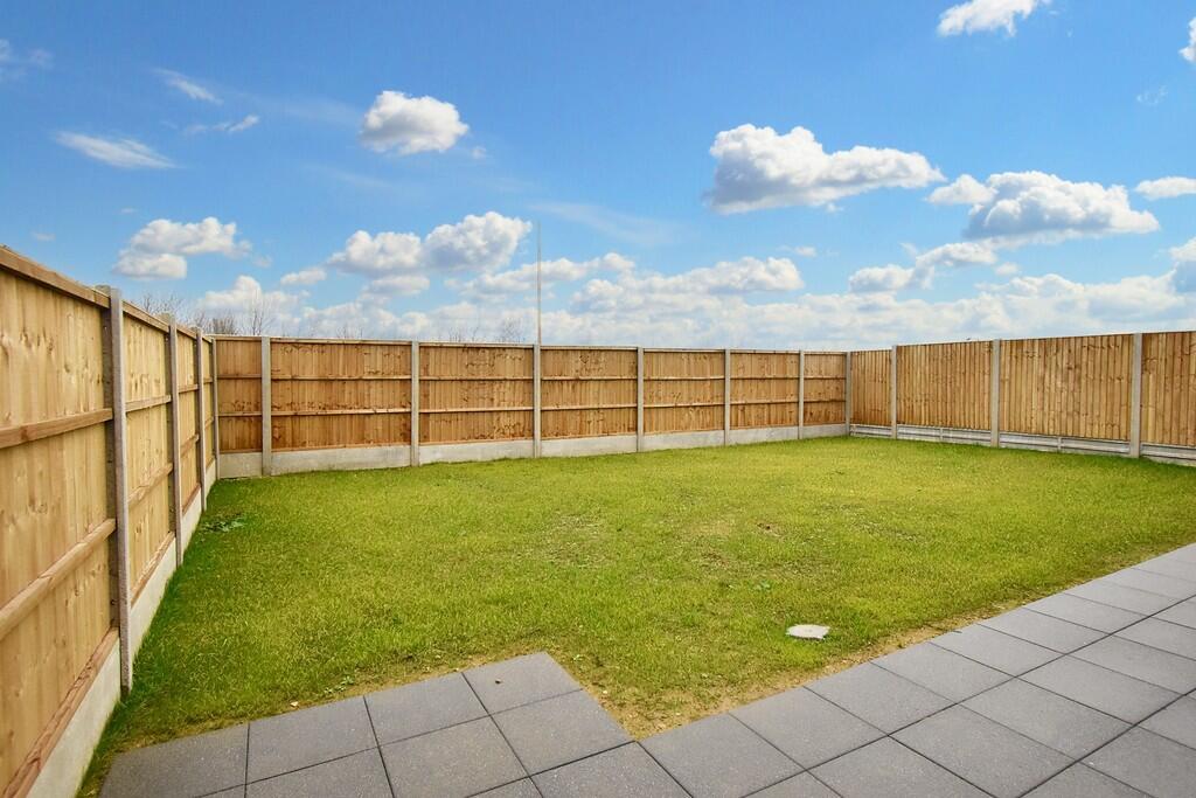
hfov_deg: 90.0
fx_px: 598
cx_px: 598
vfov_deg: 67.4
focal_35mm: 18
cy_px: 399
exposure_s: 1/125
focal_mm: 12
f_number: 5.6
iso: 800
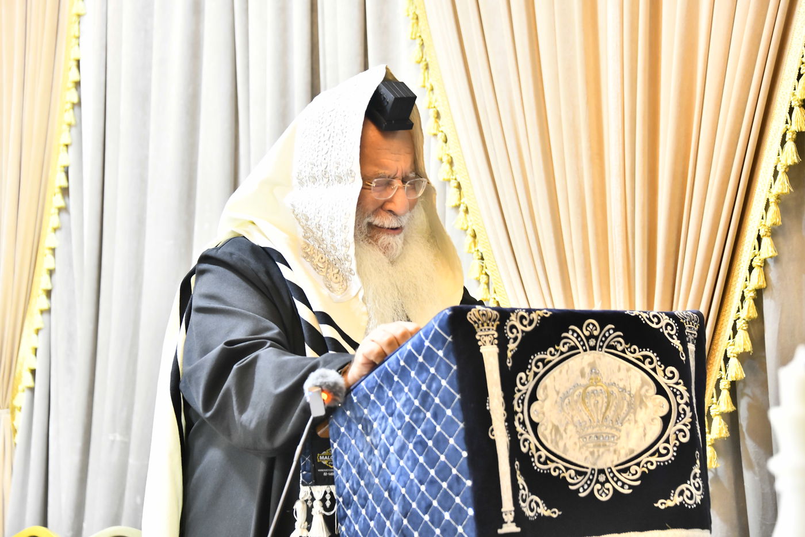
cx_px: 402
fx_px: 2236
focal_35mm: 100
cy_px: 268
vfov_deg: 13.7
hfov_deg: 20.4
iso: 3200
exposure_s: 1/100
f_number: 5.6
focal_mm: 100
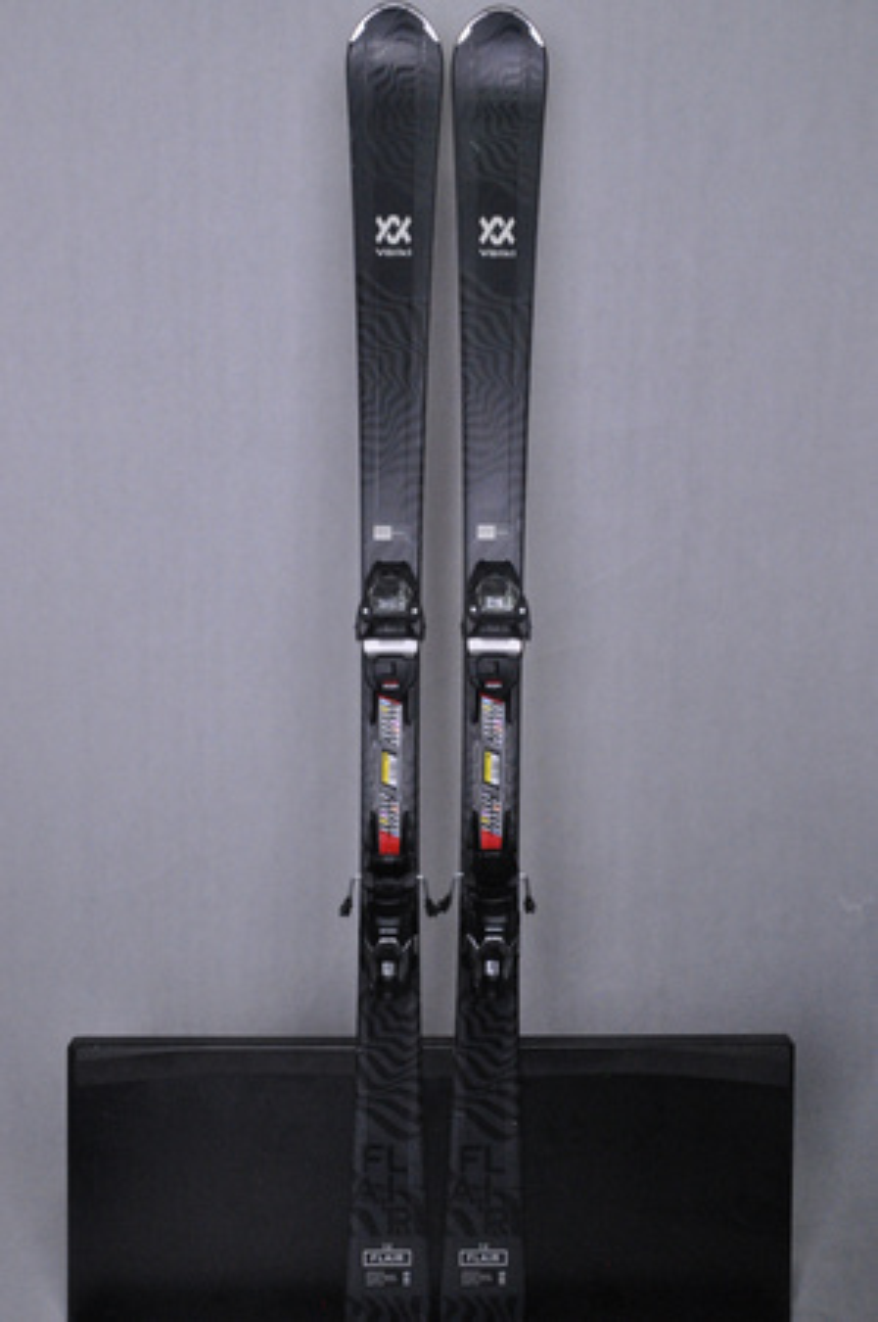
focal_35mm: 36
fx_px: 1320
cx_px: 439
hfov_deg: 36.8
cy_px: 661
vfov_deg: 53.2
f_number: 11
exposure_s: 1/125
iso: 3200
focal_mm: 24
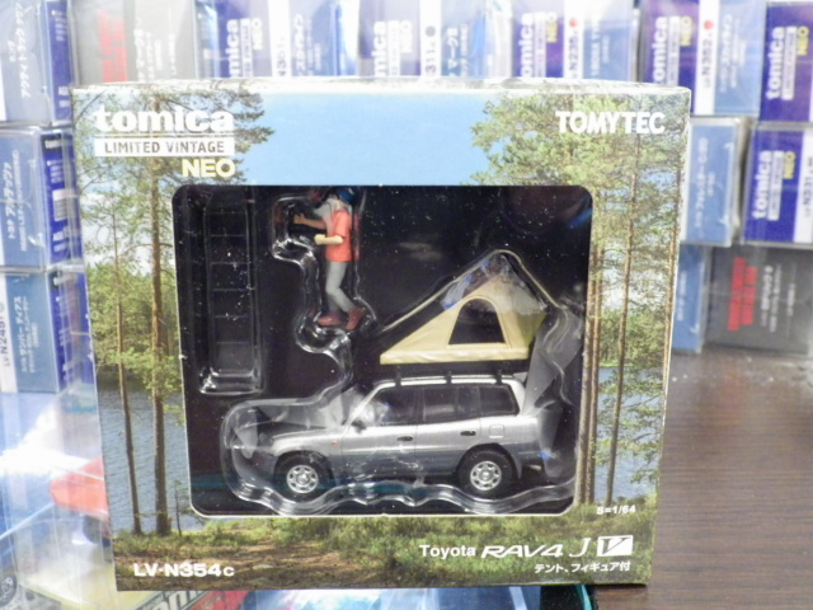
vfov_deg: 35.1
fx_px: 963
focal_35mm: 41
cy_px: 305
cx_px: 406
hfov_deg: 45.8
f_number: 3.6
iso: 1250
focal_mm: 7.4
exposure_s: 1/25
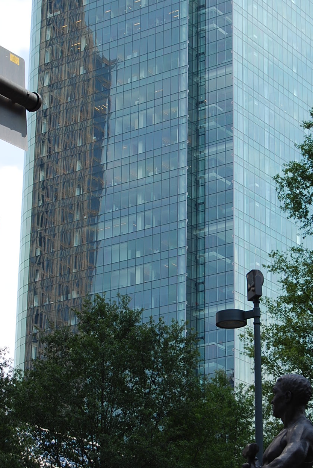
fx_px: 1457
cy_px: 220
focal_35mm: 112
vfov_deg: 18.2
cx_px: 233
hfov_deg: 12.2
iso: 100
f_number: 6.3
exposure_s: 1/160
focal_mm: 48
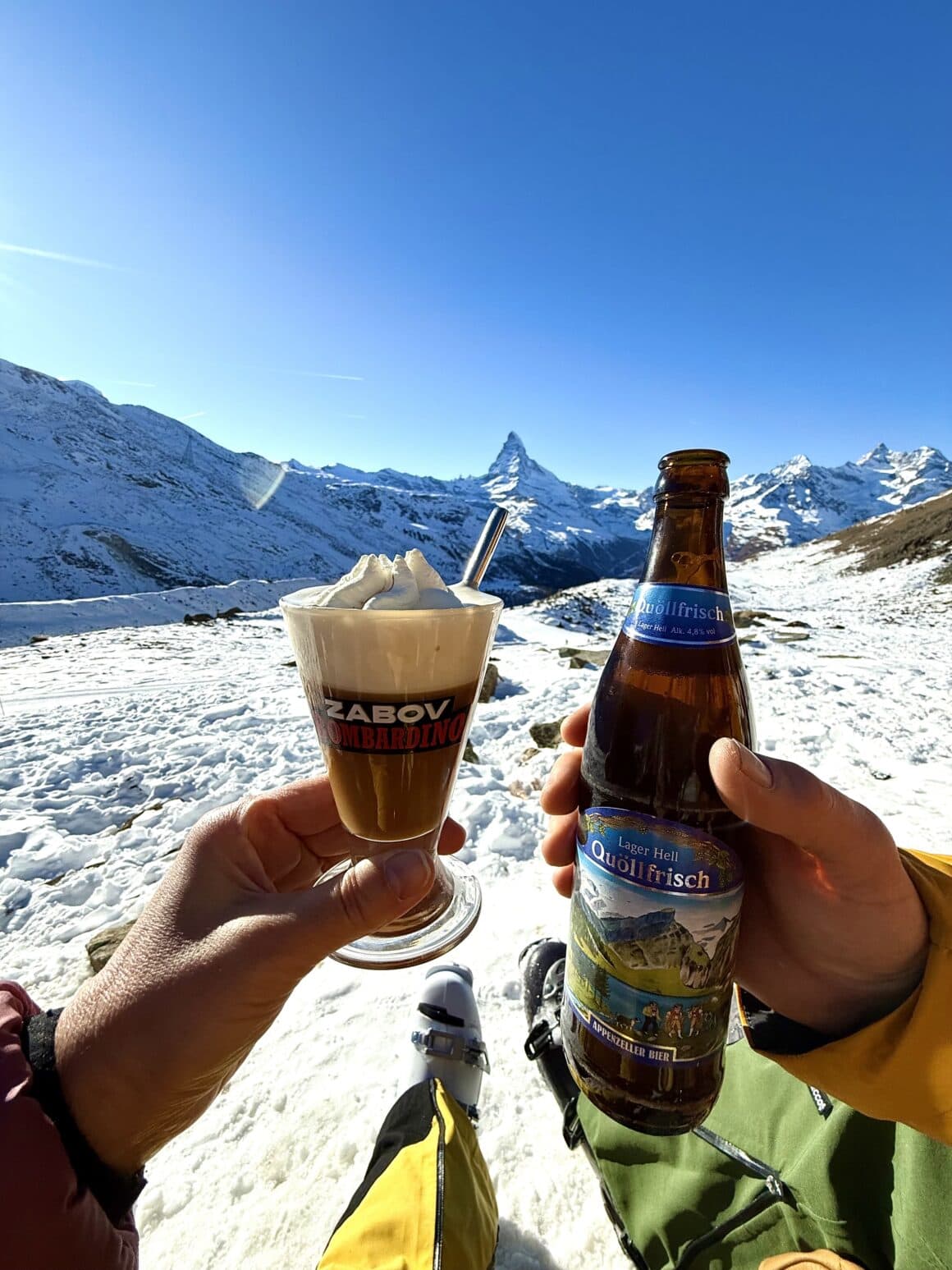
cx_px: 476
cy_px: 635
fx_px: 513
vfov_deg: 102.1
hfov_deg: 85.7
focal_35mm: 14
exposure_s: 1/3663
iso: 50
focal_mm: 2.22
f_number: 2.2
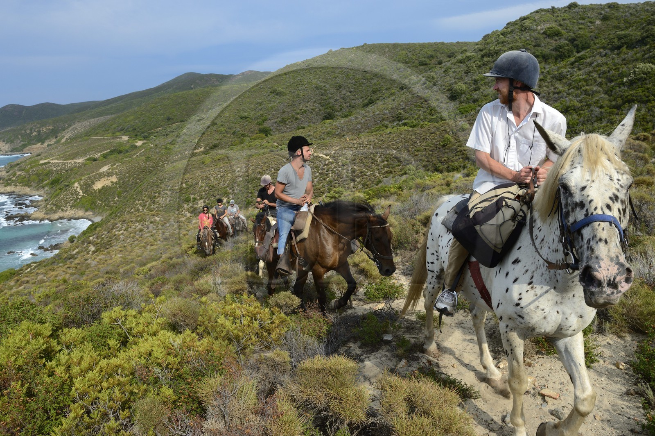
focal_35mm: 26
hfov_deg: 69.4
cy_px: 218
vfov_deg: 49.5
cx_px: 328
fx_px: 473
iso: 400
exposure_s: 1/640
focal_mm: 26
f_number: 10
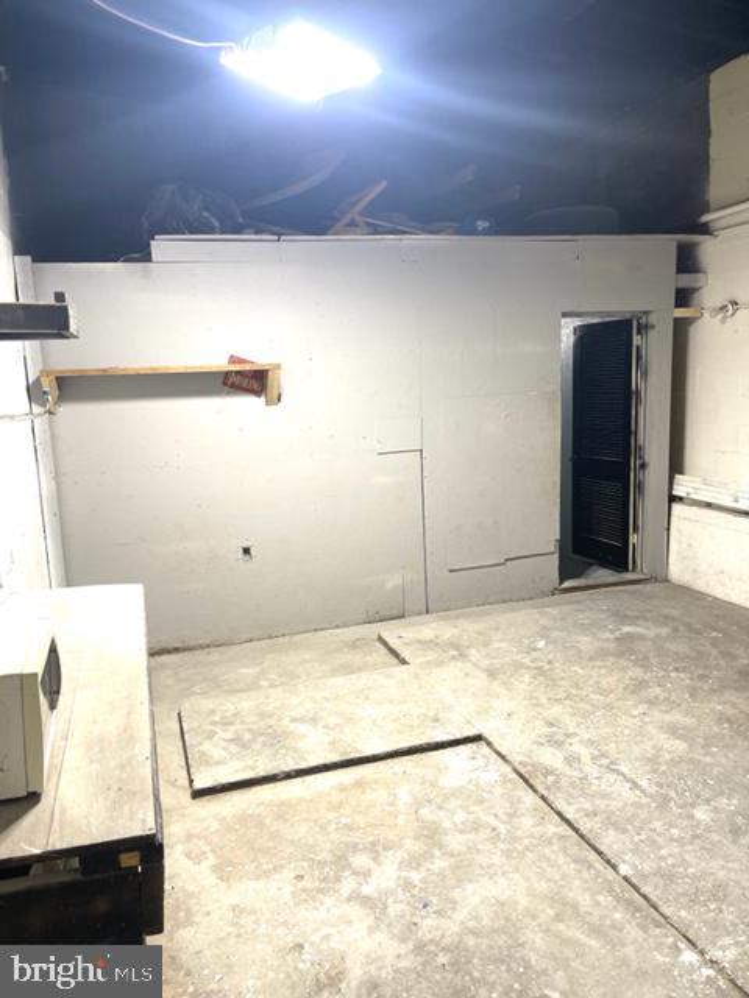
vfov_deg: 67.3
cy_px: 499
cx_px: 374
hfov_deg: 53.1
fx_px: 750
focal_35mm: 26
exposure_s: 1/120
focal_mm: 5.1
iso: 125
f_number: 1.6
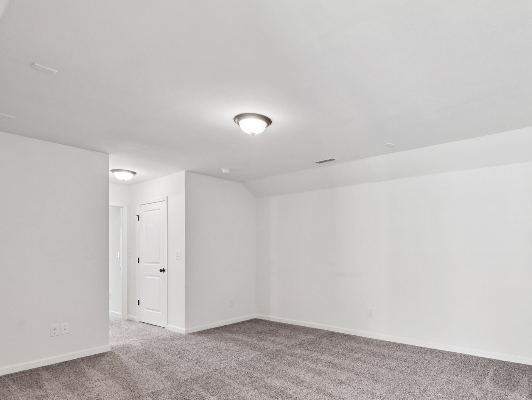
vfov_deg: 62.5
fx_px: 323
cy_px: 253
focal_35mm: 21
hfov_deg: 78.2
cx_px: 317
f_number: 8
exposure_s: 1/6
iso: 400
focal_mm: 10
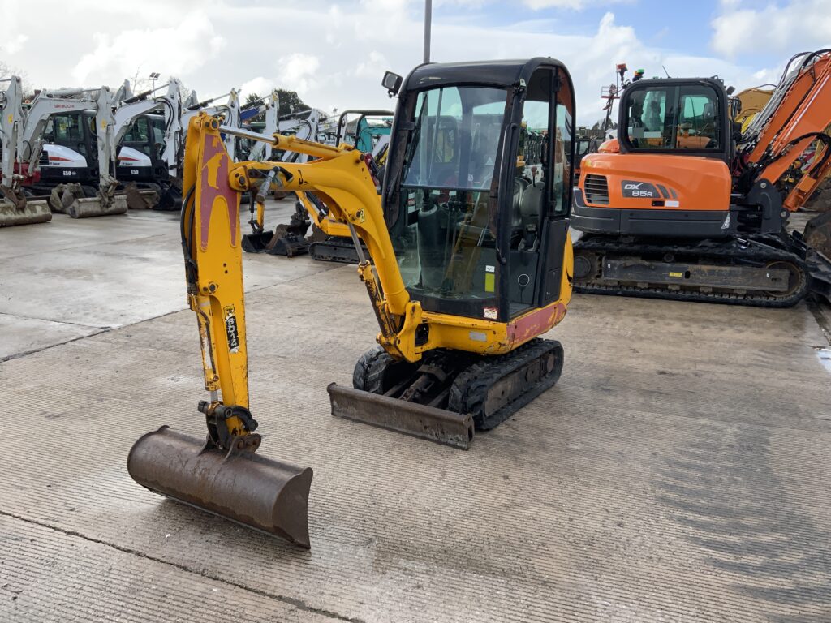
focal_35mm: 29
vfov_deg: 48.2
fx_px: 696
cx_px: 416
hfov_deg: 61.7
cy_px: 312
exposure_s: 1/514
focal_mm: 3
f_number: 1.8
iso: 16
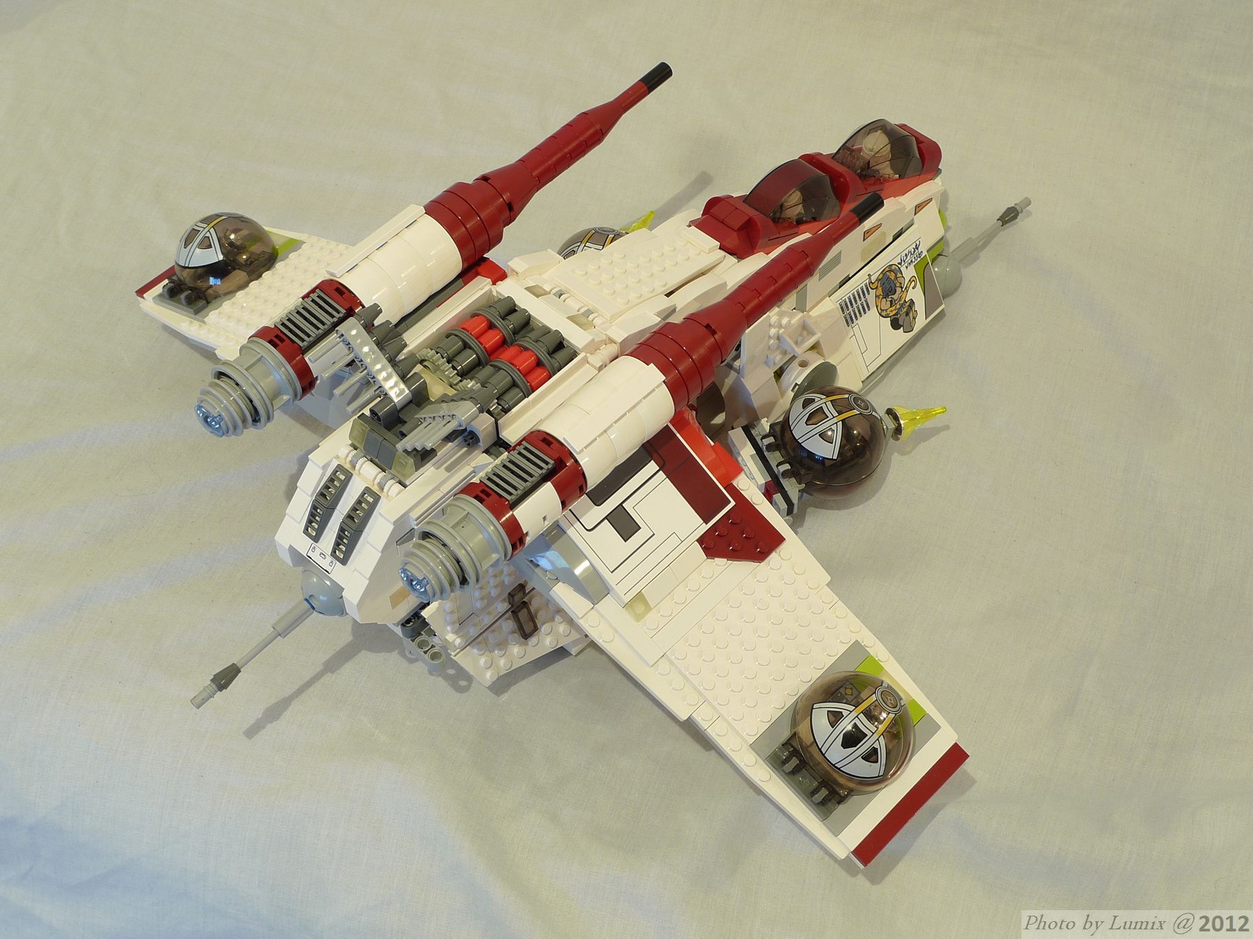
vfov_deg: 25.7
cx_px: 626
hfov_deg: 33.8
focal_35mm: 57
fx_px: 2063
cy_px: 470
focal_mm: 12.1
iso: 80
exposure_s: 2.5
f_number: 4.5
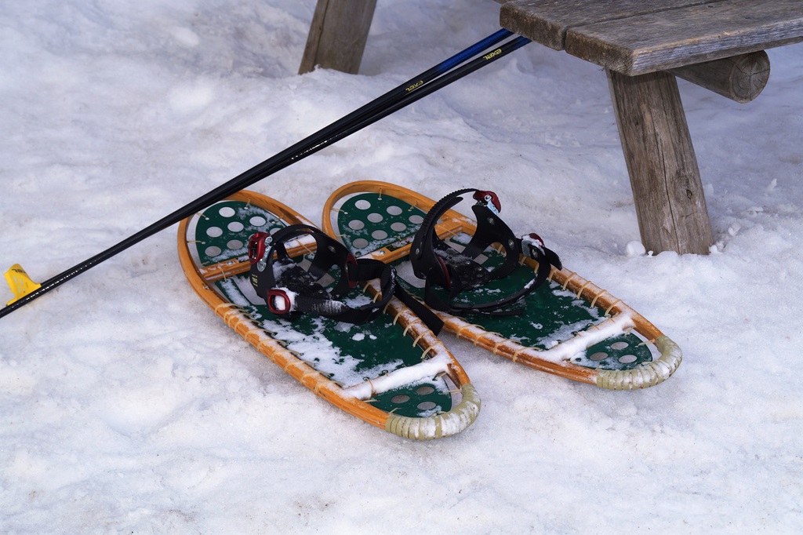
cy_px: 268
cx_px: 402
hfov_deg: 24.6
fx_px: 1840
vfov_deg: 16.5
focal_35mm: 82
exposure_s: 1/125
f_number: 8
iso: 100
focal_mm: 55
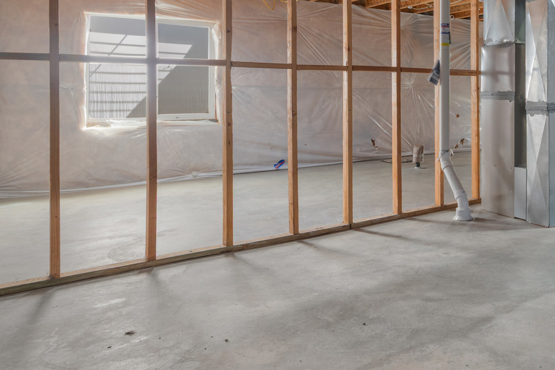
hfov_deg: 49.2
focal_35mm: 32
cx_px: 541
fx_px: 494
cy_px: 99
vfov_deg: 40.1
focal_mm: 15.5
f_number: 8
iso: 500
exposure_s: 1/1.67
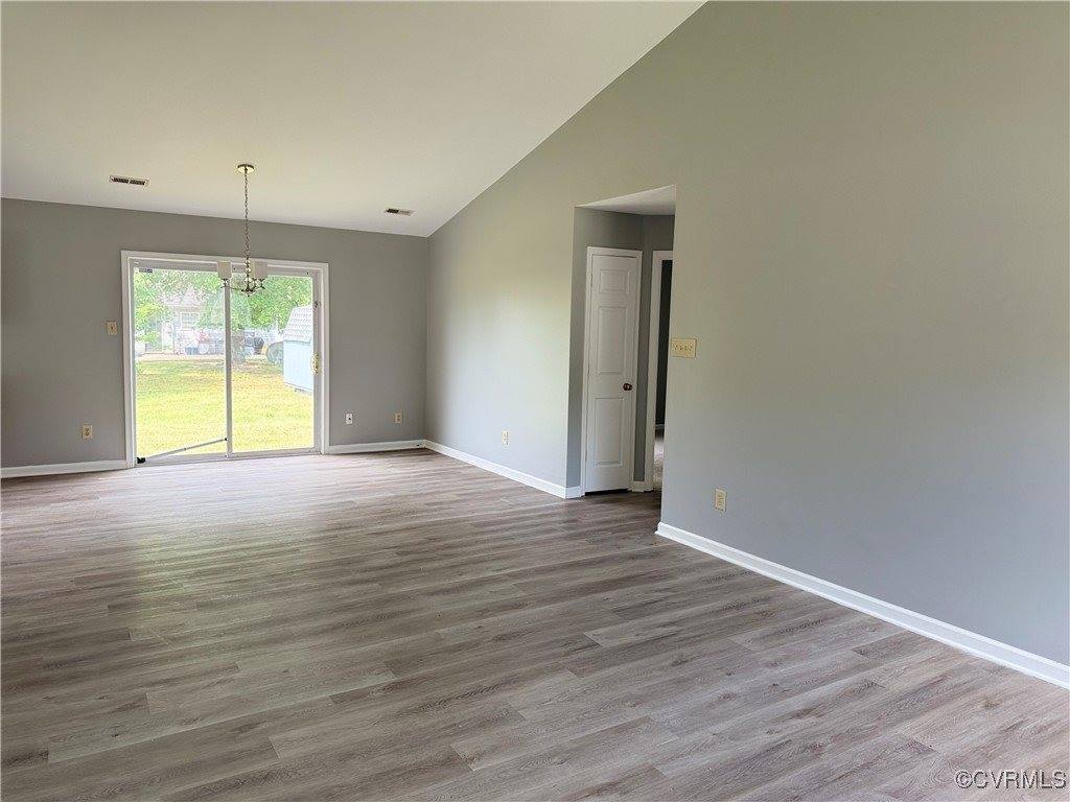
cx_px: 535
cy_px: 401
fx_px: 742
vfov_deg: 56.8
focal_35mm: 24
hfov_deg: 71.6
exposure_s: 1/270
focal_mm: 6.76
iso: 100
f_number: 1.78
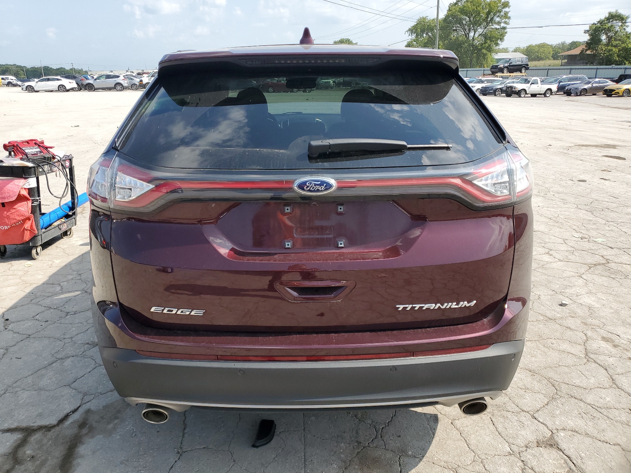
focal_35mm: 26
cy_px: 236
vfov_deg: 53.1
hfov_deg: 67.3
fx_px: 474
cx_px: 316
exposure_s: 1/2000
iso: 50
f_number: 1.5
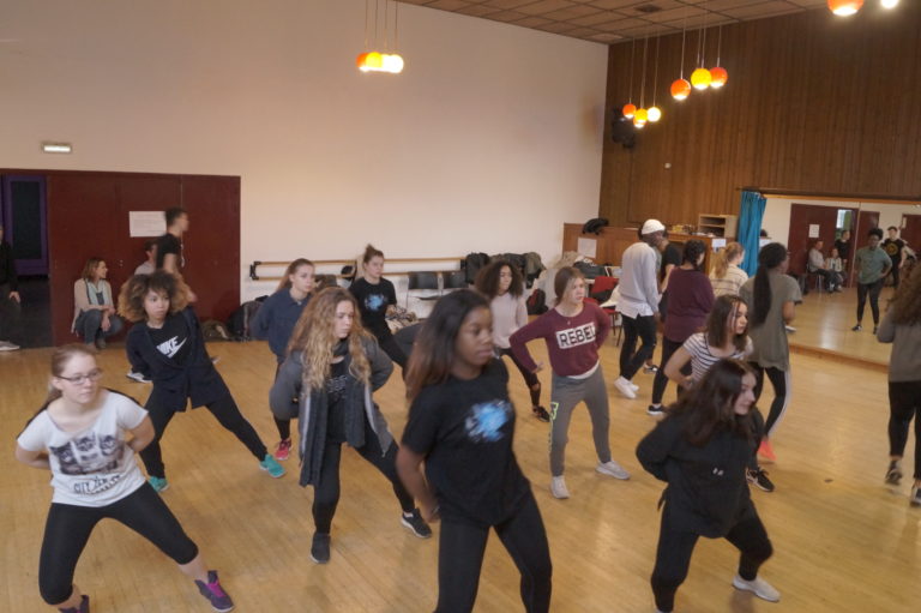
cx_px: 460
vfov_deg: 47.9
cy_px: 306
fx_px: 690
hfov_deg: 67.4
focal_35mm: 27
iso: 3200
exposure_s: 1/30
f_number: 7.1
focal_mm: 18
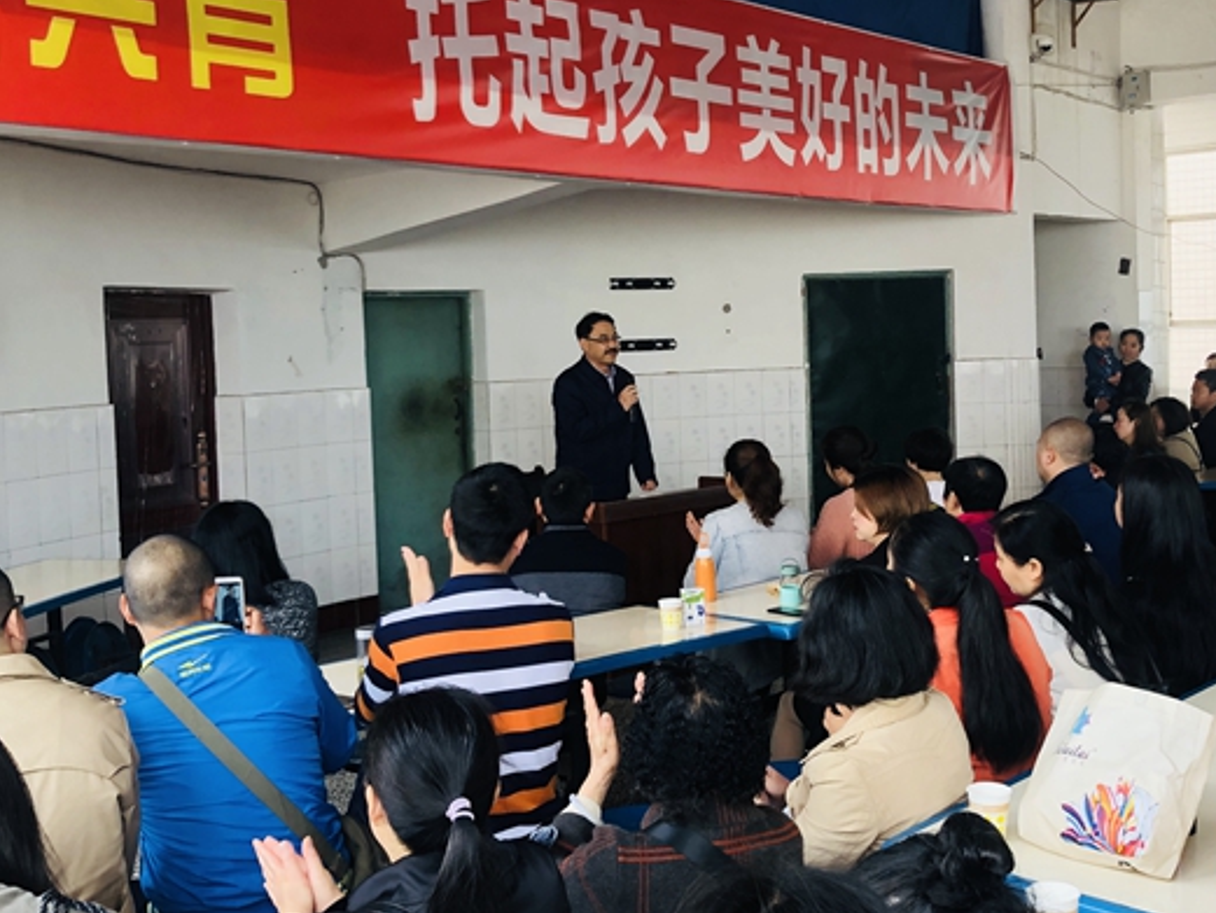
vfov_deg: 33.6
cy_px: 416
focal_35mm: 43
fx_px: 1511
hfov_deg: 43.7
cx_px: 710
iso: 80
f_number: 1.8
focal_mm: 3.99
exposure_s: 1/120
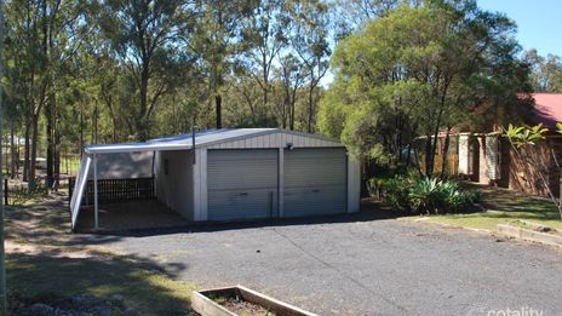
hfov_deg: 56.6
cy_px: 150
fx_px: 522
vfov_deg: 33.7
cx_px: 279
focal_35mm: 35
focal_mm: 22
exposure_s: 1/160
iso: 100
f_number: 6.3
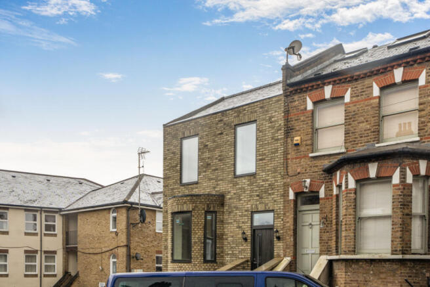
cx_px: 215
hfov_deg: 53.1
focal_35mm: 36
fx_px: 430
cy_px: 144
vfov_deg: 36.9
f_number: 8
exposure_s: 1/160
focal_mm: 24
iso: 400
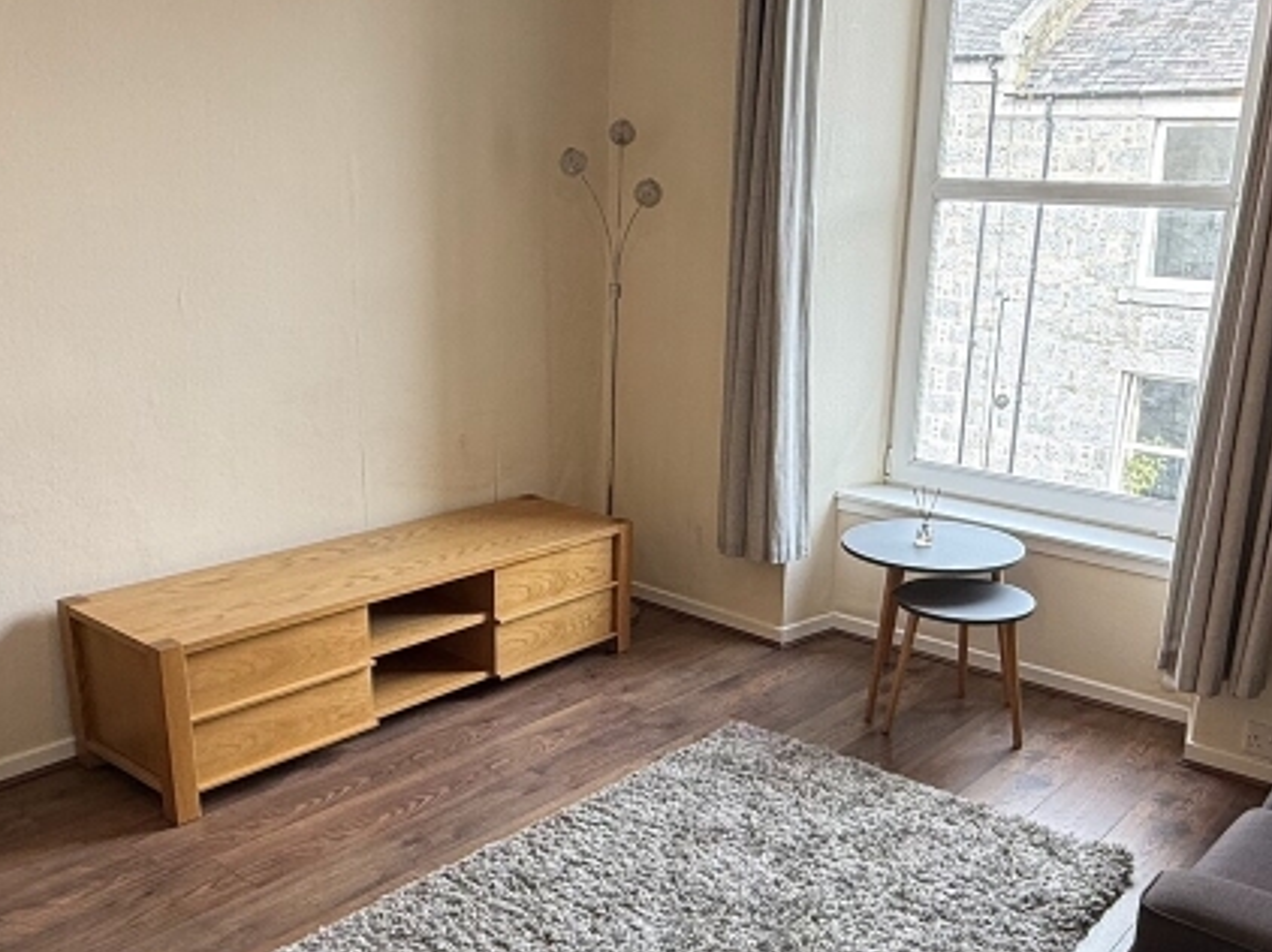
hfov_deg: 53.7
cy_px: 581
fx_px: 1249
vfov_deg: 41.5
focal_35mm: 34
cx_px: 748
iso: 80
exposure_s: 1/100
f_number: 2.2
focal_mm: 2.22
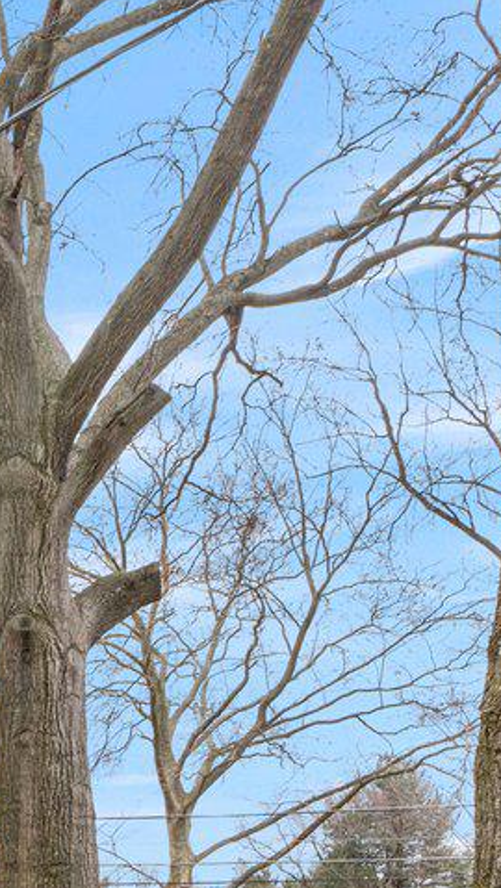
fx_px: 2004
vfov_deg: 23.2
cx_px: -1030
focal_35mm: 85
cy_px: 1024
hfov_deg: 10.2
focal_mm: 19
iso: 320
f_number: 7.1
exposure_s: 1/400
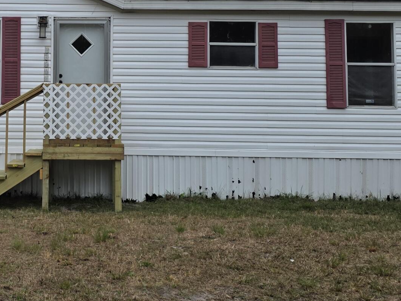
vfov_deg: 22.3
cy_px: 61
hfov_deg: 28.9
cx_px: 56
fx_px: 753
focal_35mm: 65
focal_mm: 6.3
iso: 80
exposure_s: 1/3891
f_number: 1.7
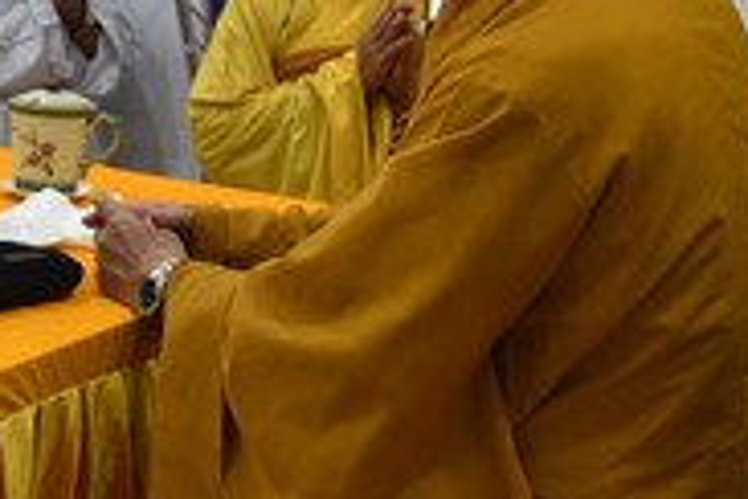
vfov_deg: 12.4
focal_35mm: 110
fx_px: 2285
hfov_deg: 16.6
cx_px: -425
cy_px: 151
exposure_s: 1/60
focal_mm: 31
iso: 400
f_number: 4
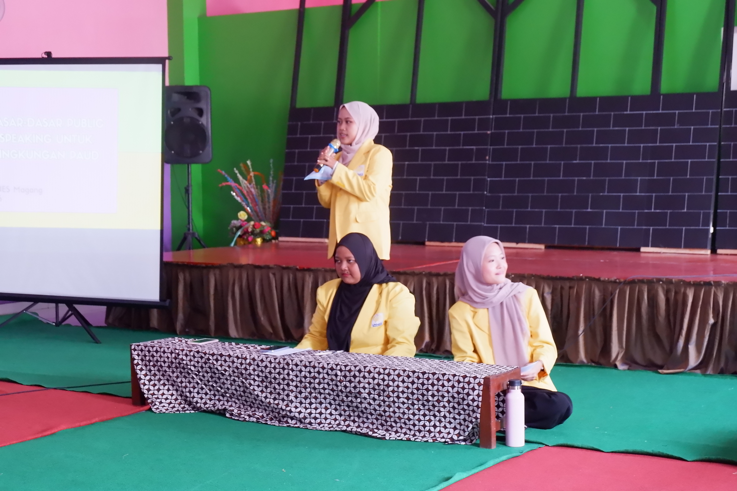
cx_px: 368
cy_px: 246
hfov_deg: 32.4
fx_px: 1269
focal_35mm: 62
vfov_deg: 21.9
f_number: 5.6
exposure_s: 1/70
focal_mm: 41.8
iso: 3200
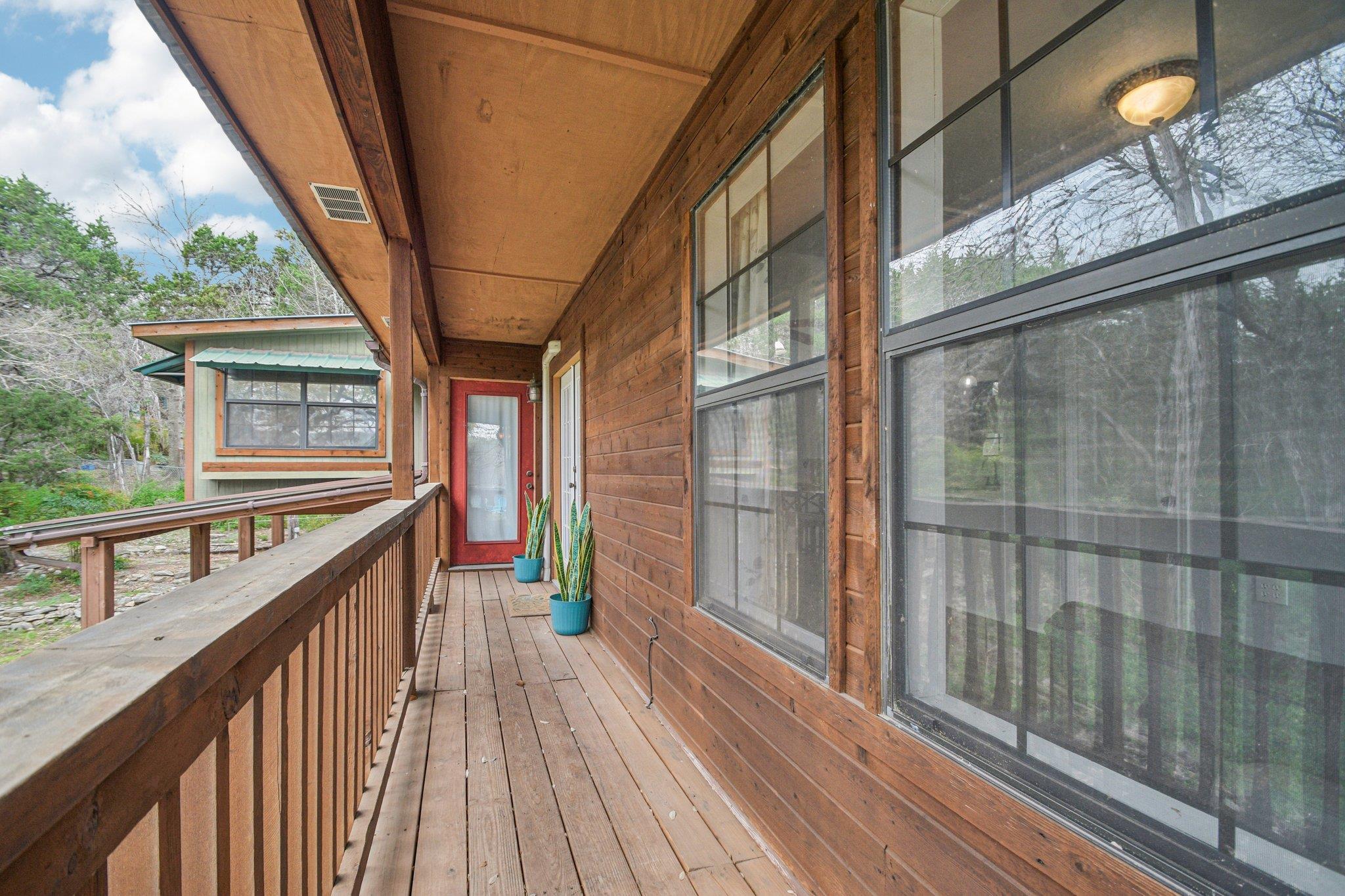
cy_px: 448
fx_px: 560
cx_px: 672
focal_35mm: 15
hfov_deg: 100.4
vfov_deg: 77.3
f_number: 8
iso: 400
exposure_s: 1/25
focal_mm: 10
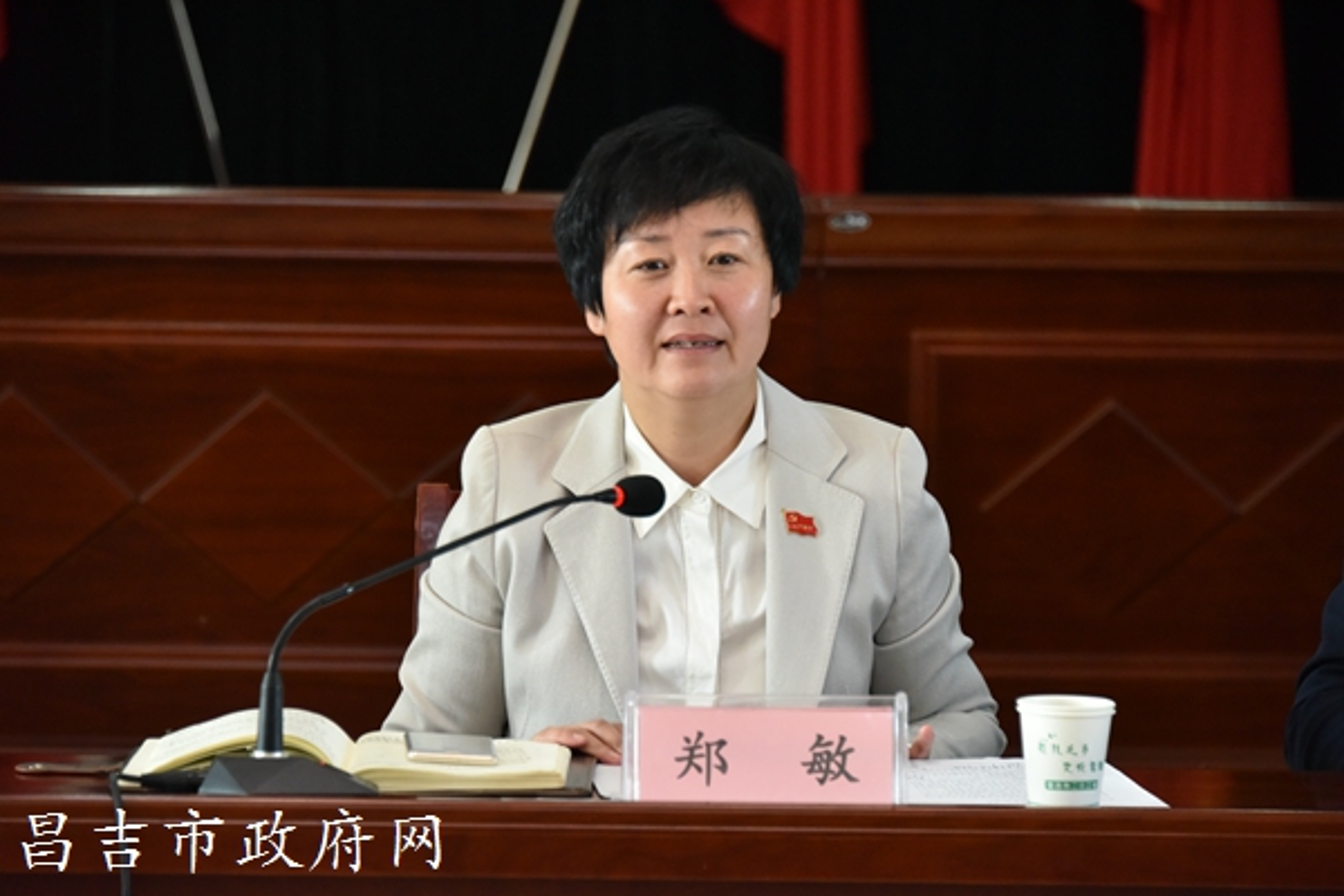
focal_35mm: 190
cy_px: 448
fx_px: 7093
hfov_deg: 10.8
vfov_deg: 7.2
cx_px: 672
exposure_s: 1/200
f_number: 5.6
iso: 4500
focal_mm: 190
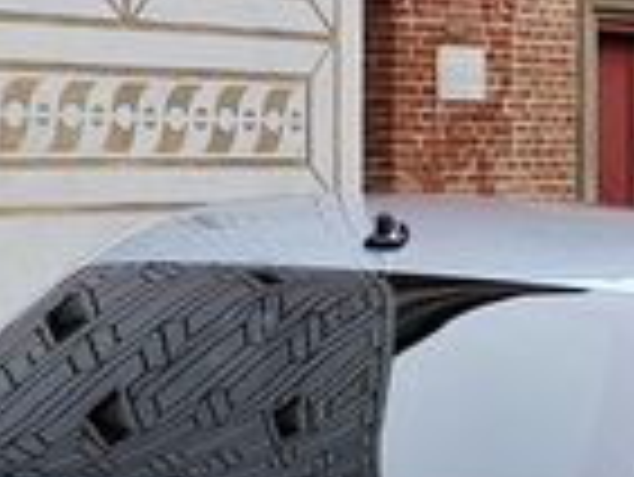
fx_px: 2585
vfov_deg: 10.5
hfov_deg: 13.6
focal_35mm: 141
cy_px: 338
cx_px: 782
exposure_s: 1/380
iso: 100
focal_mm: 5.52
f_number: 1.9
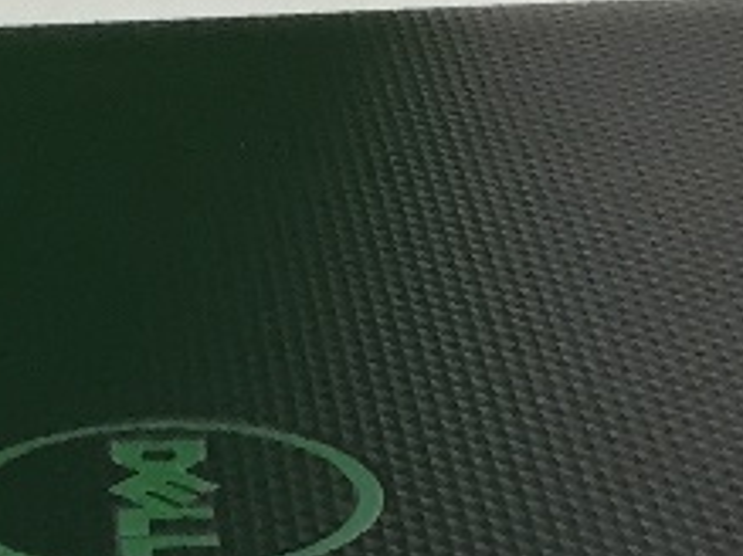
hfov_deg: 9.1
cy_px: 610
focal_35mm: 216
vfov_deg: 6.8
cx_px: -142
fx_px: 4634
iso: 100
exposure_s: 1/33
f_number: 2.2
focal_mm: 4.15
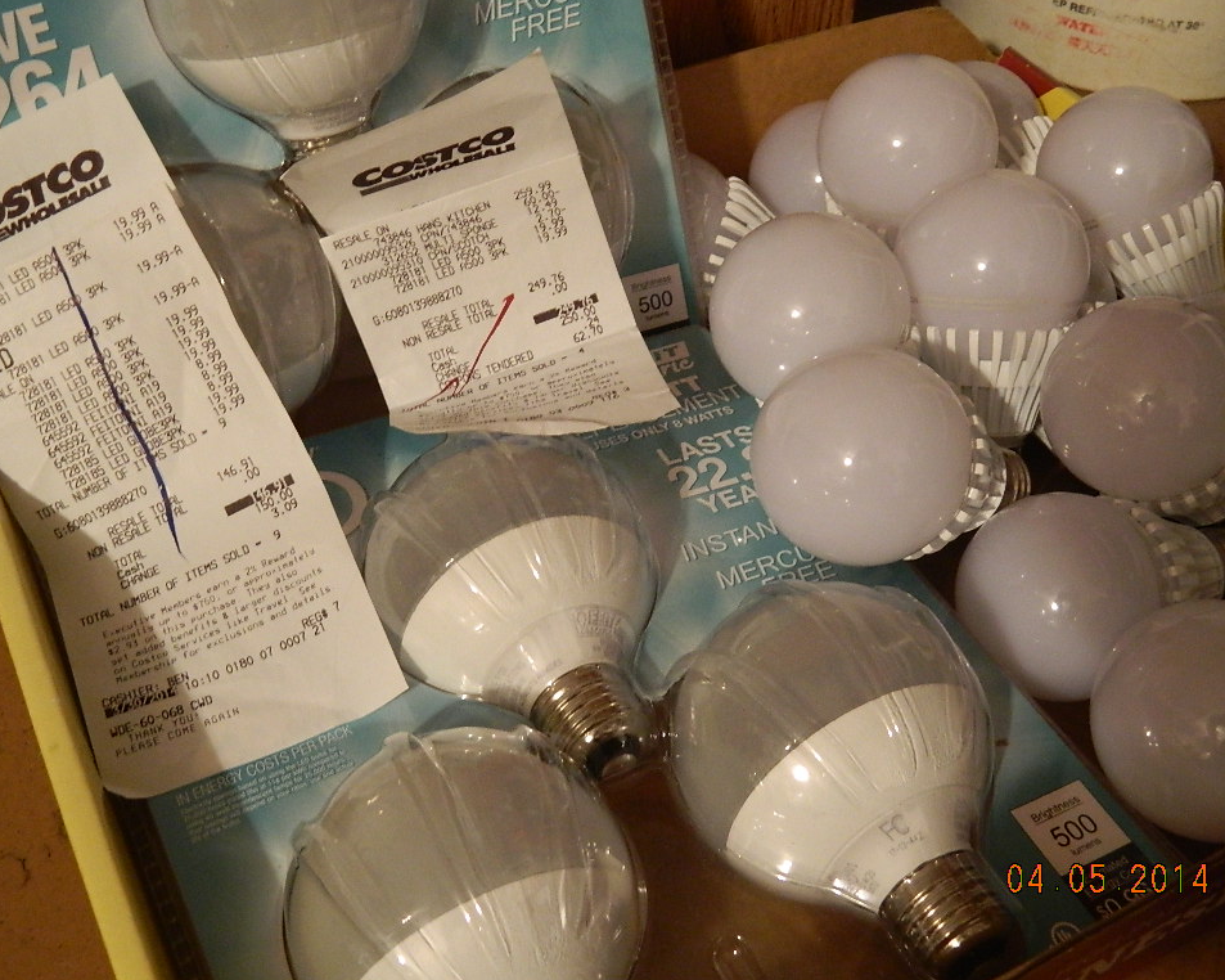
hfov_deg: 42.9
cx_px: 630
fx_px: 1559
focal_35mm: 43
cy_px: 489
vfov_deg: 34.9
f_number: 3.5
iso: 400
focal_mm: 7.3
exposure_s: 1/5
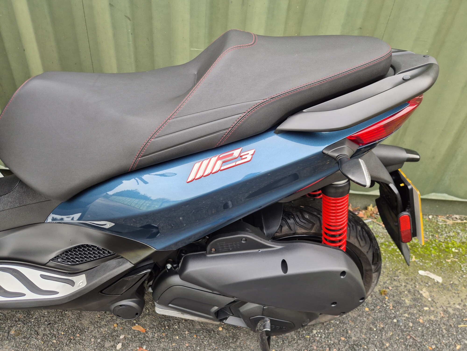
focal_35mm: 23
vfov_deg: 58.9
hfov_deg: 73.9
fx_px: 310
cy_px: 176
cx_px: 234
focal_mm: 5.4
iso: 200
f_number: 1.8
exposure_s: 1/180
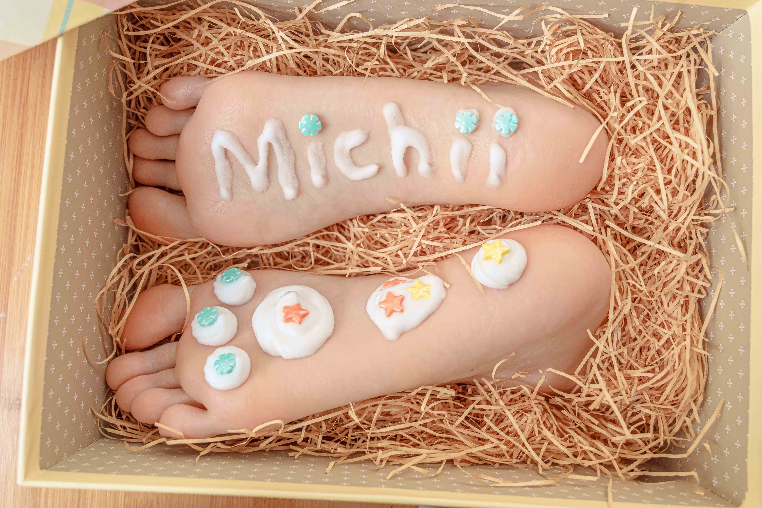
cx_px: 381
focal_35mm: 30
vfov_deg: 43.6
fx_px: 635
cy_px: 254
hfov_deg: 61.9
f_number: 6.3
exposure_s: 1/60
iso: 400
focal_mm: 30
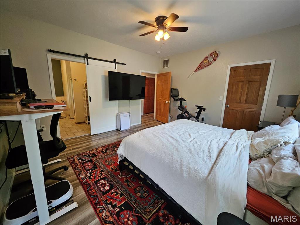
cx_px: 150
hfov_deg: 106.2
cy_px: 112
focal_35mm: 13
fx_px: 113
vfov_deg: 89.9
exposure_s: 1/60
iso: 200
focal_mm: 1.74
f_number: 2.2
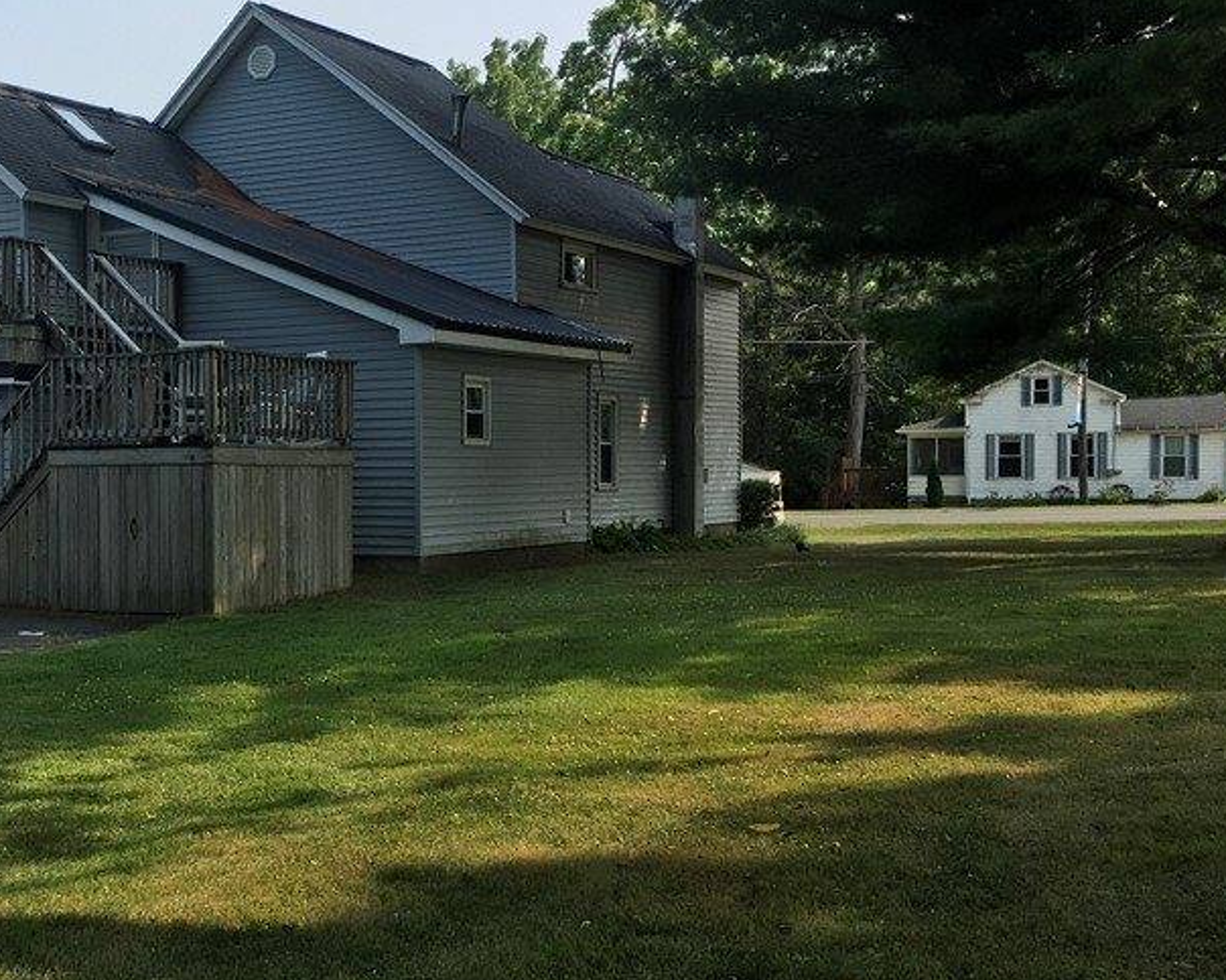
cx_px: 215
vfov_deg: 31.4
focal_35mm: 48
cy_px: 511
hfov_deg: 37.2
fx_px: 1741
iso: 25
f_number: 2.2
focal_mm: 4.15
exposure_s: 1/905
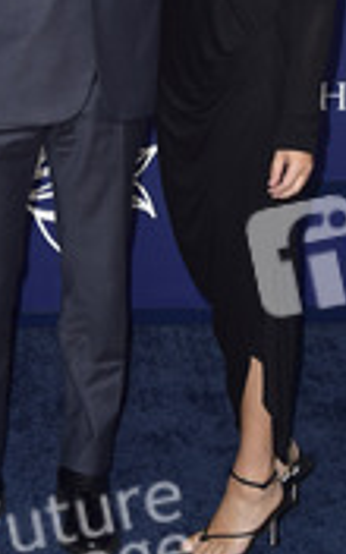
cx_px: 124
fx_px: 1569
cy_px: 85
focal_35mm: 104
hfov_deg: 12.6
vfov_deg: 19.7
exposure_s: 1/250
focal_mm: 45
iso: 800
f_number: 6.3
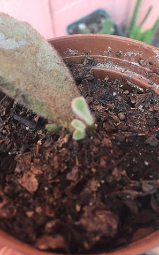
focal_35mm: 31
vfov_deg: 61.3
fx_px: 215
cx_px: 74
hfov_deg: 40.5
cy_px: 128
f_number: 2.2
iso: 50
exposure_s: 1/30
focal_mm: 4.15
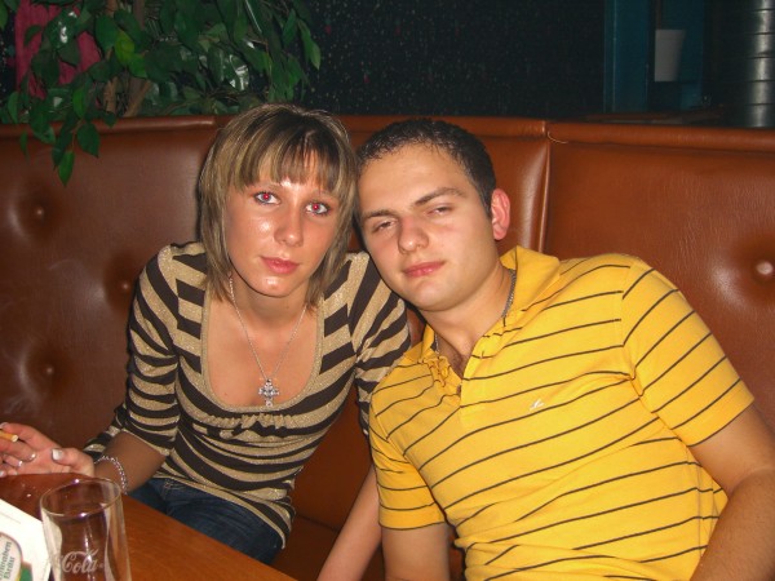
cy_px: 290
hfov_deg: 49.0
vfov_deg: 37.7
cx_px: 388
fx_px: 851
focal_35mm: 38
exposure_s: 1/60
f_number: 2.8
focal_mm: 7.9
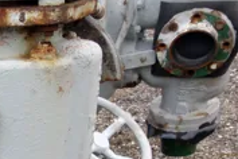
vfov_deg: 12.8
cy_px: 273
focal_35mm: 98
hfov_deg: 17.5
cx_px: -172
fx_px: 648
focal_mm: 10.4
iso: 125
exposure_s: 1/100
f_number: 5.6
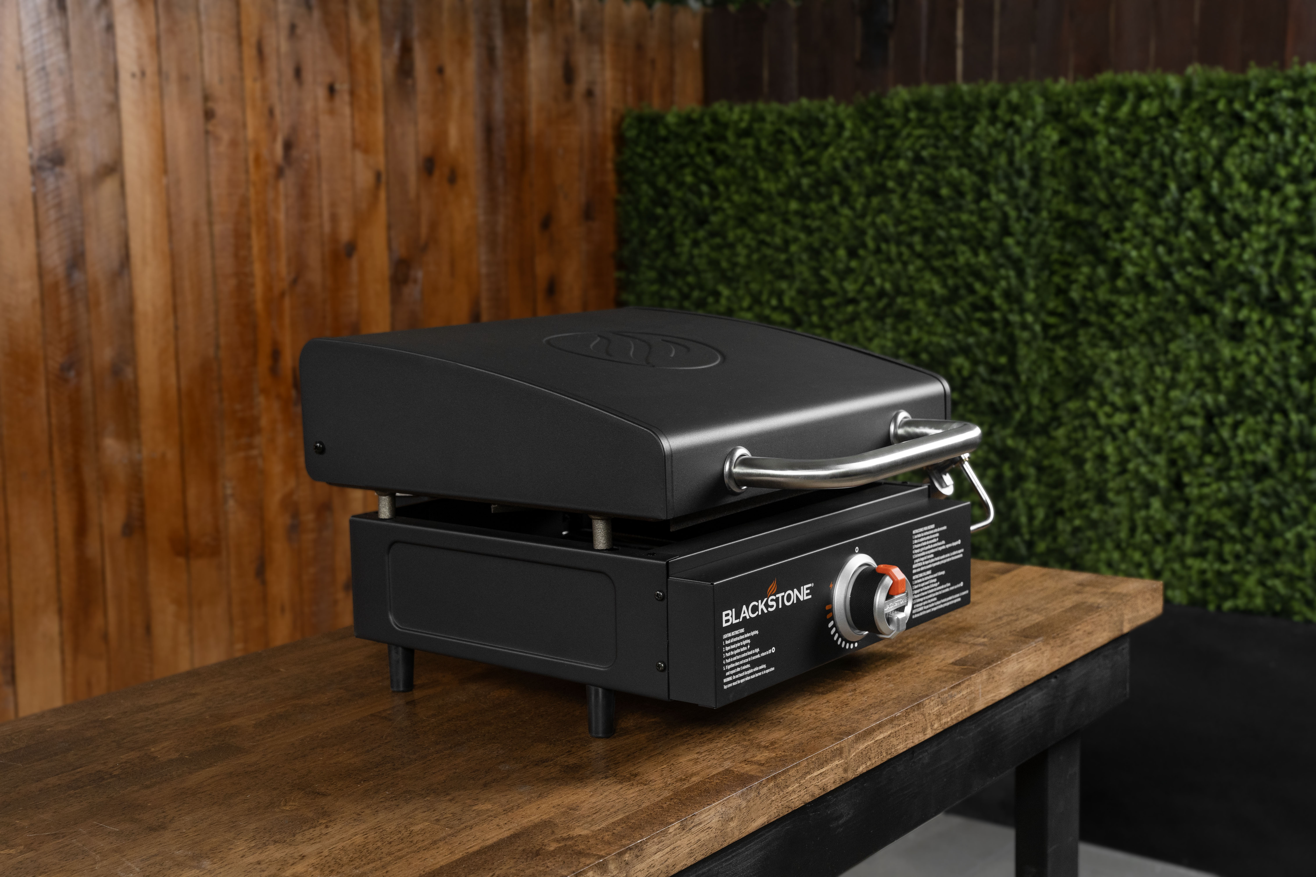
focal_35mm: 47
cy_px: 438
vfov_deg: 28.5
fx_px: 1725
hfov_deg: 41.8
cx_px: 658
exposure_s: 1/100
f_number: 6.3
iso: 1250
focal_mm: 47.2
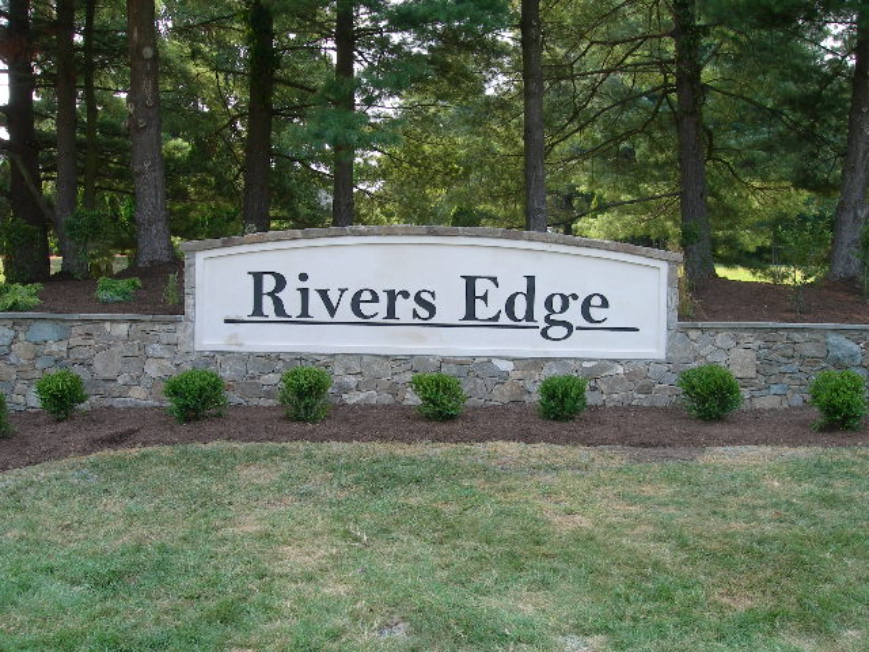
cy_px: 326
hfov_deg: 49.0
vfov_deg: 37.7
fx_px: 954
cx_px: 434
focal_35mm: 38
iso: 50
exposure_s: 1/99.7
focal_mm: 7.8
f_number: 4.8
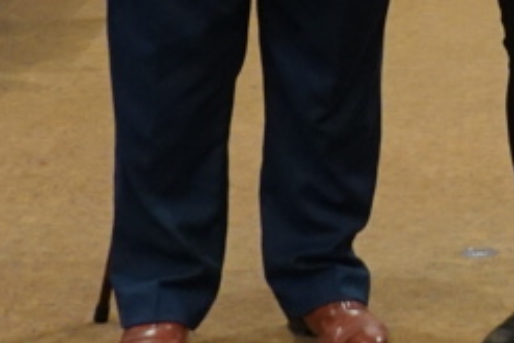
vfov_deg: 7.6
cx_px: 785
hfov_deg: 11.5
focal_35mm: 170
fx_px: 2429
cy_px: -424
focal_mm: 9.75
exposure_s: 1/20
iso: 800
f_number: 3.2
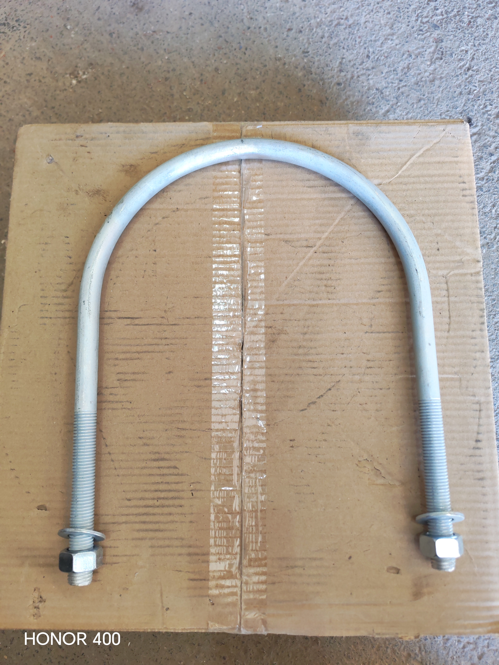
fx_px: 519
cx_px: 250
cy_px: 332
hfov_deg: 51.4
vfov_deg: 65.3
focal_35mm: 27
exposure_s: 1/100
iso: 500
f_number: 1.9
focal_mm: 6.12
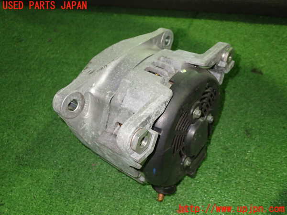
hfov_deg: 56.8
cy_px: 108
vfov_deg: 44.2
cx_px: 144
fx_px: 265
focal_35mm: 32
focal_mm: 5.79
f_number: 2.4
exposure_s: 1/30
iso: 800
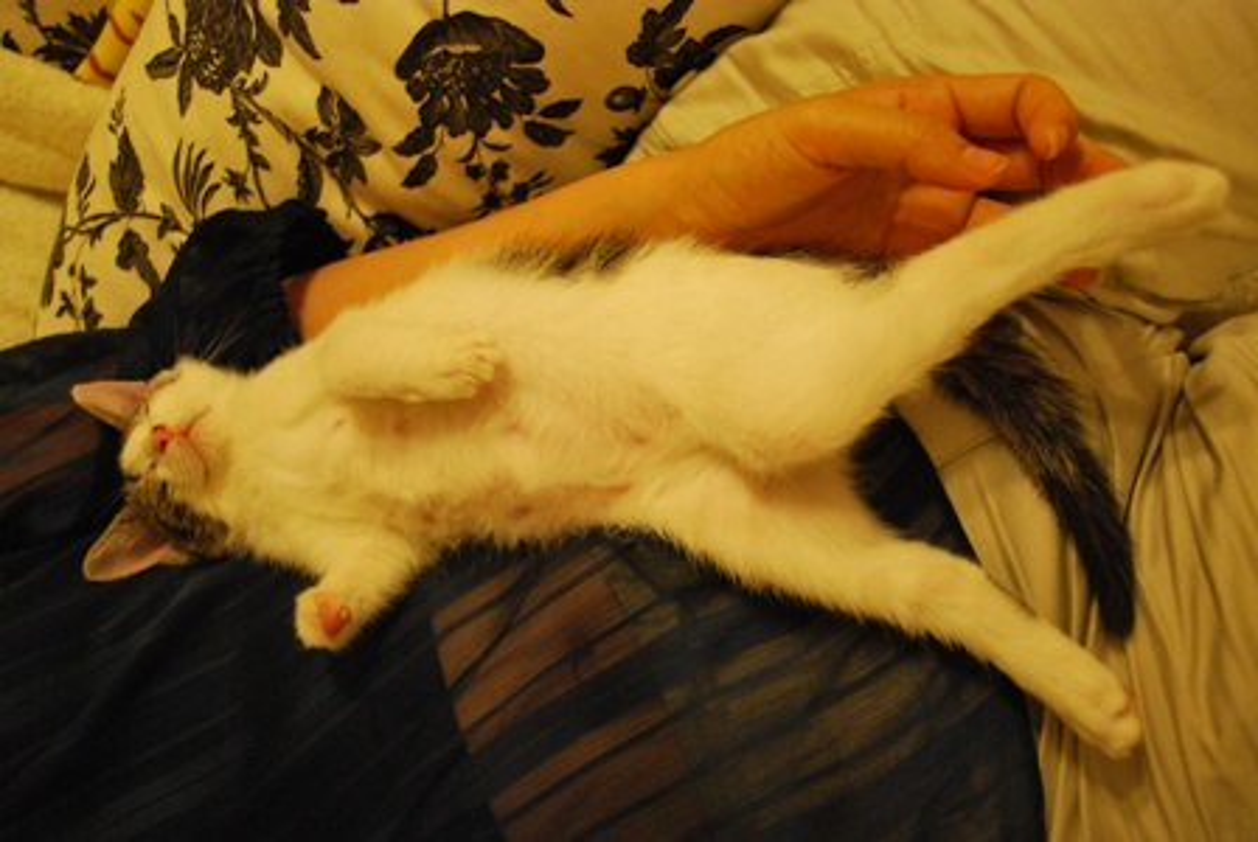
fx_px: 1155
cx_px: 629
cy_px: 421
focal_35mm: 33
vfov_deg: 40.1
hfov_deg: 57.2
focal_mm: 22
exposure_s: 1/30
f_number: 4
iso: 1100
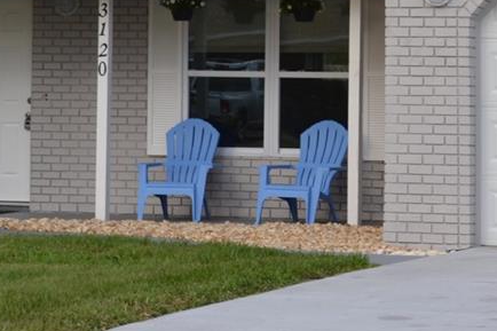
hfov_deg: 10.9
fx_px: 2594
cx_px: 357
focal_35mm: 188
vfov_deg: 7.2
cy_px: -78
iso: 160
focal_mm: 34
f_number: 5.6
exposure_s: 1/125
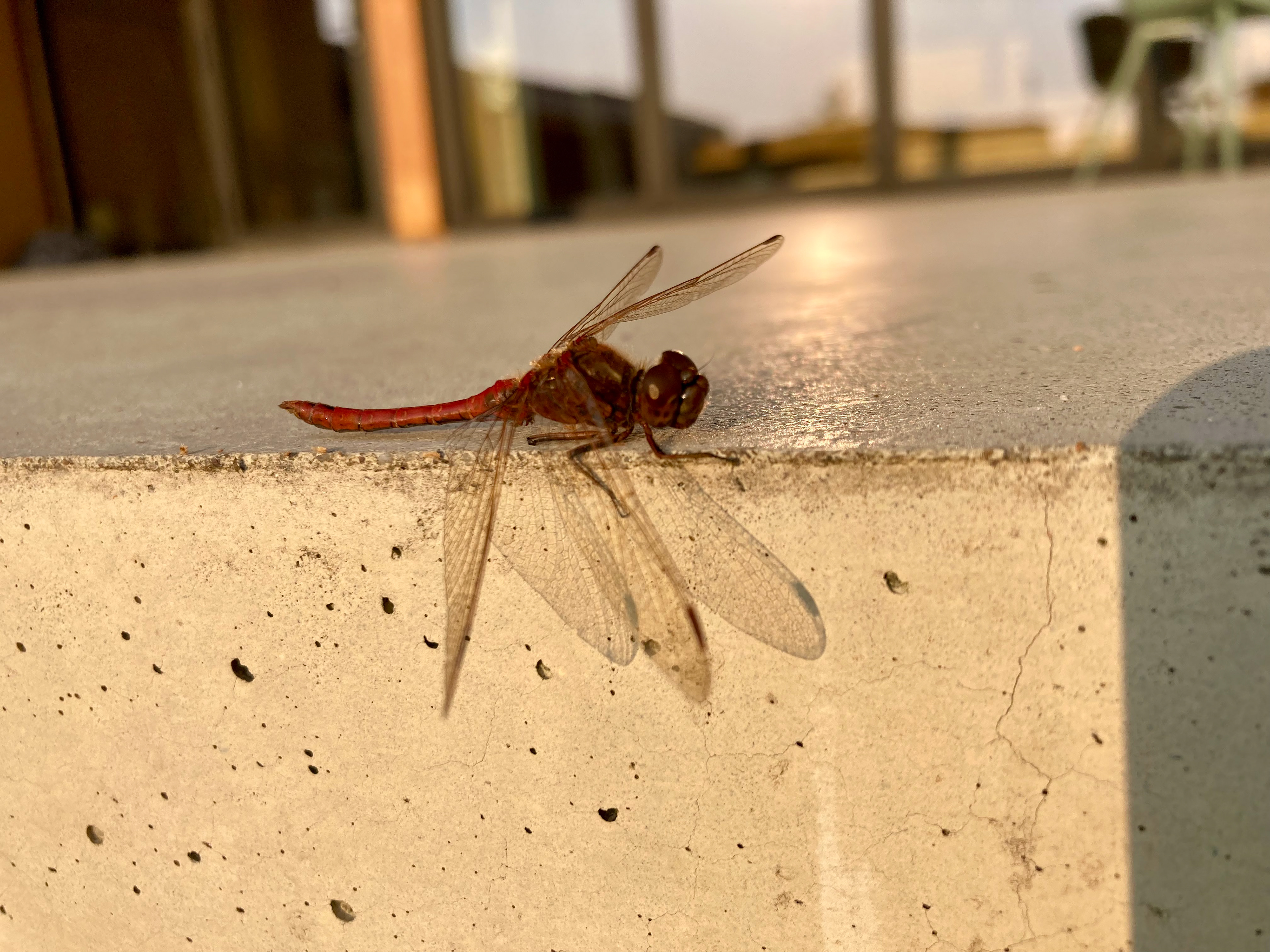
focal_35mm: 28
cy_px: 476
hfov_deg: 63.4
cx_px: 635
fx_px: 1027
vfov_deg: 49.7
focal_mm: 3.99
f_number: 1.8
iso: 20
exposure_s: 1/1333
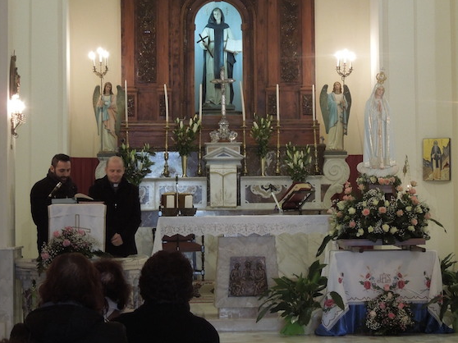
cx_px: 272
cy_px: 144
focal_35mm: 99
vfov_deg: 14.9
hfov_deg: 19.8
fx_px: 1309
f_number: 4.4
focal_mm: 12.5
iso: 400
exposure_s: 1/20
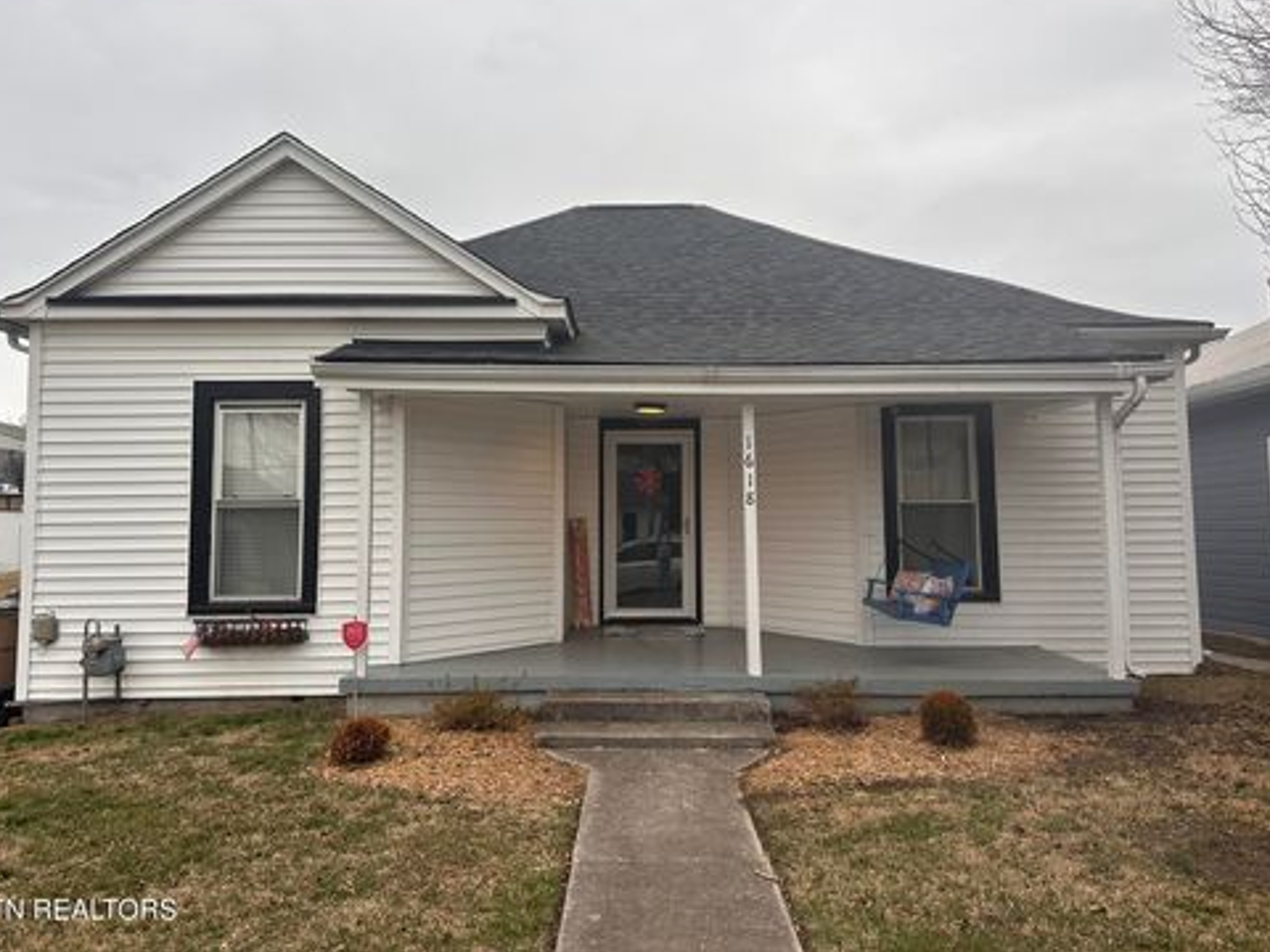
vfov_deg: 54.9
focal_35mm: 25
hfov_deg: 69.4
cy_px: 459
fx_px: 917
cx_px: 627
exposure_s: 1/816
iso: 80
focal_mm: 6.86
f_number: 1.78
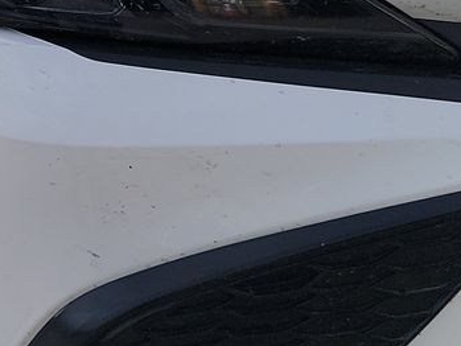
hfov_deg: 17.3
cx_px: -50
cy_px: -104
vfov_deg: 13.0
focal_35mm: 110
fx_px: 1465
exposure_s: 1/820
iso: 50
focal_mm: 6.7
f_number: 1.8
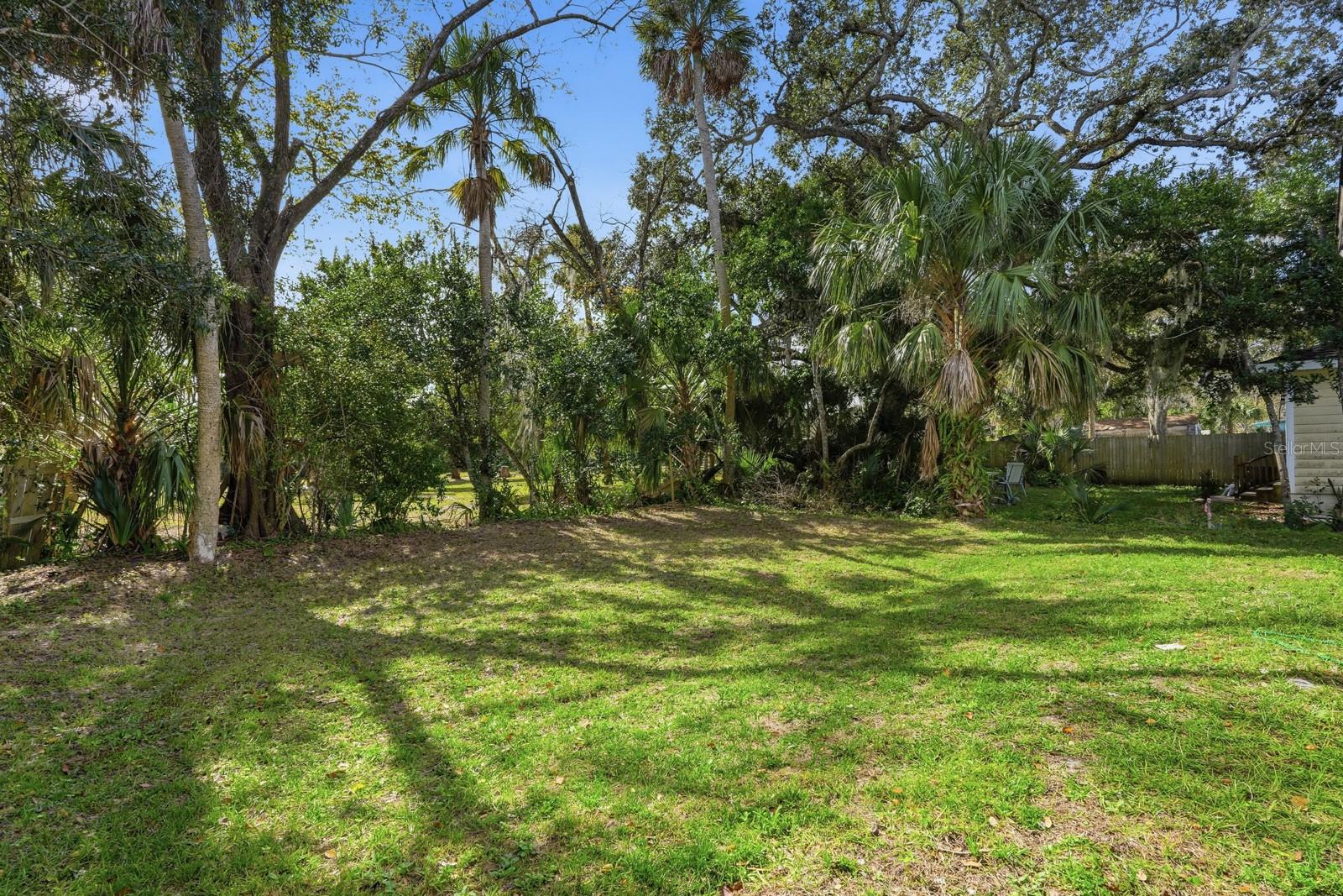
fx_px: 616
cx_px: 672
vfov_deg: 72.1
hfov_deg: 95.0
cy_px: 448
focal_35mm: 16
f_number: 8
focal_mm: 16.5
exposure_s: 1/2000
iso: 160
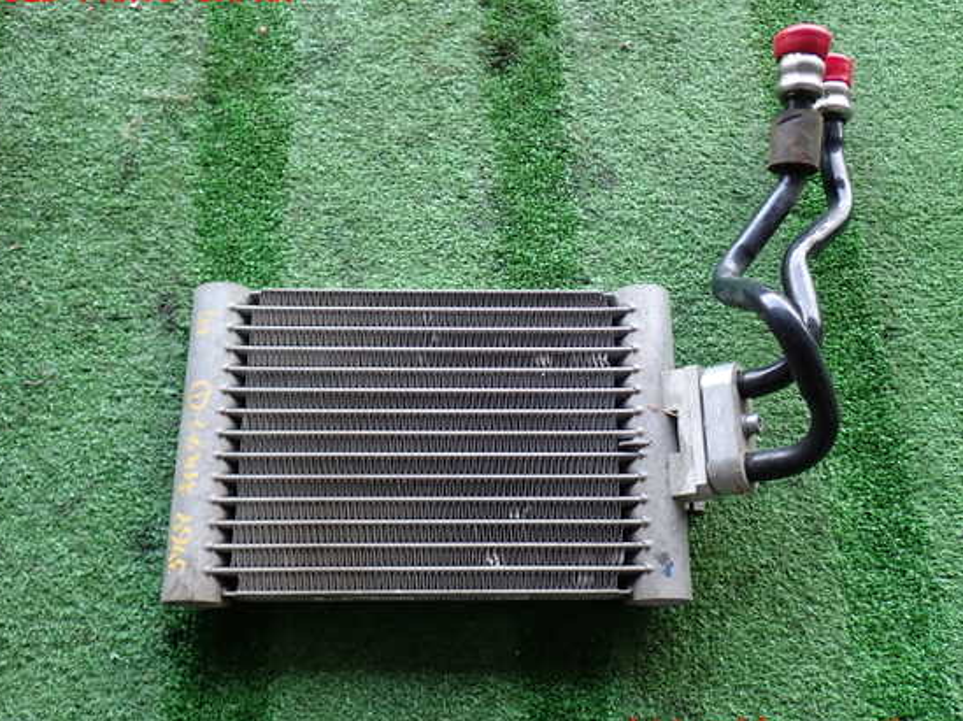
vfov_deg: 40.7
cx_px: 500
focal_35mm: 35
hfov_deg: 52.6
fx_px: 973
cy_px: 363
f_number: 2.4
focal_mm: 5.79
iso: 125
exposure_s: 1/60
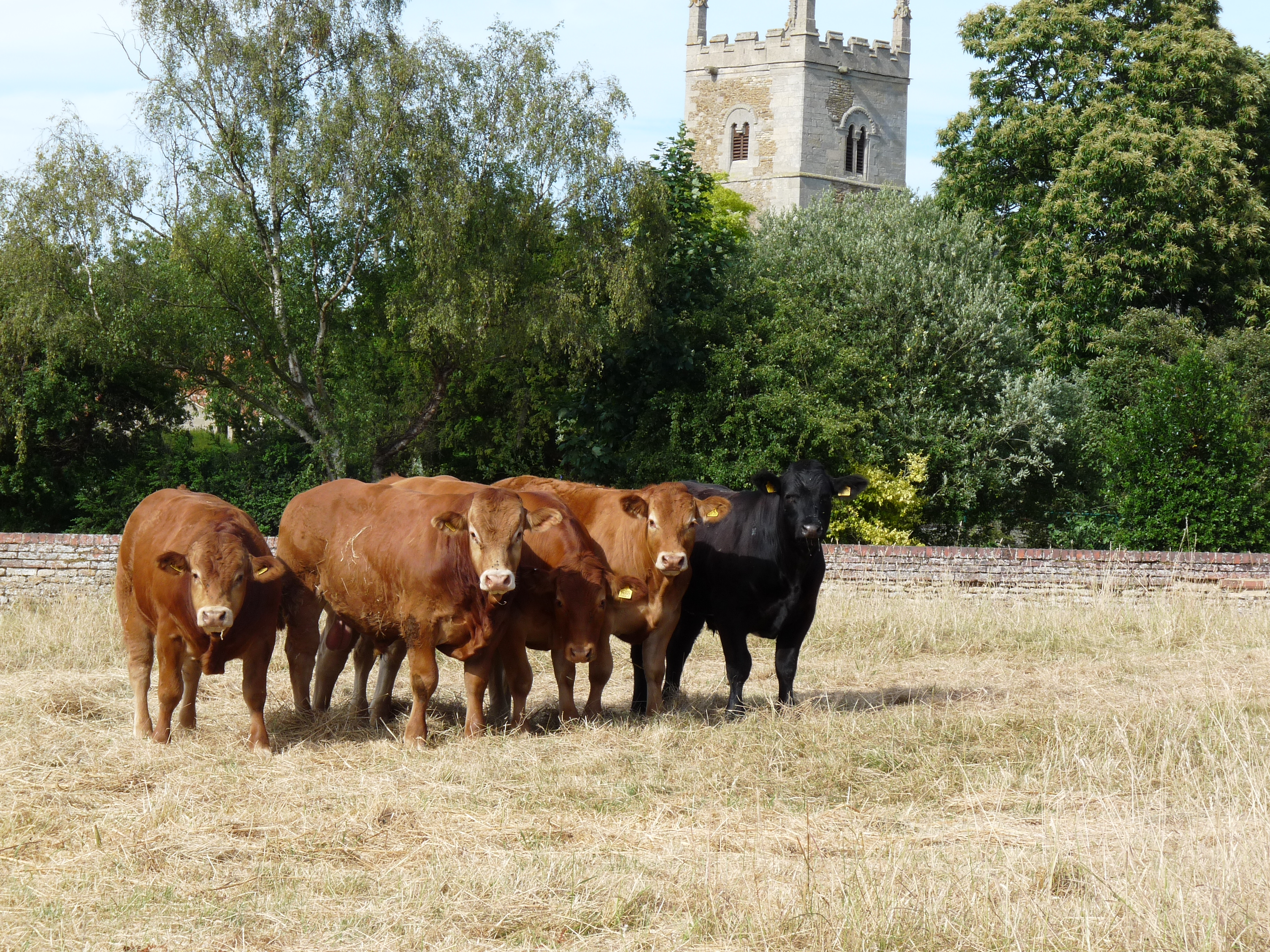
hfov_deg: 17.4
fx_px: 4146
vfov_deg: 13.1
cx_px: 635
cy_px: 476
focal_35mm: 113
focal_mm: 20.1
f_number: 5.6
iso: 100
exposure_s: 1/200
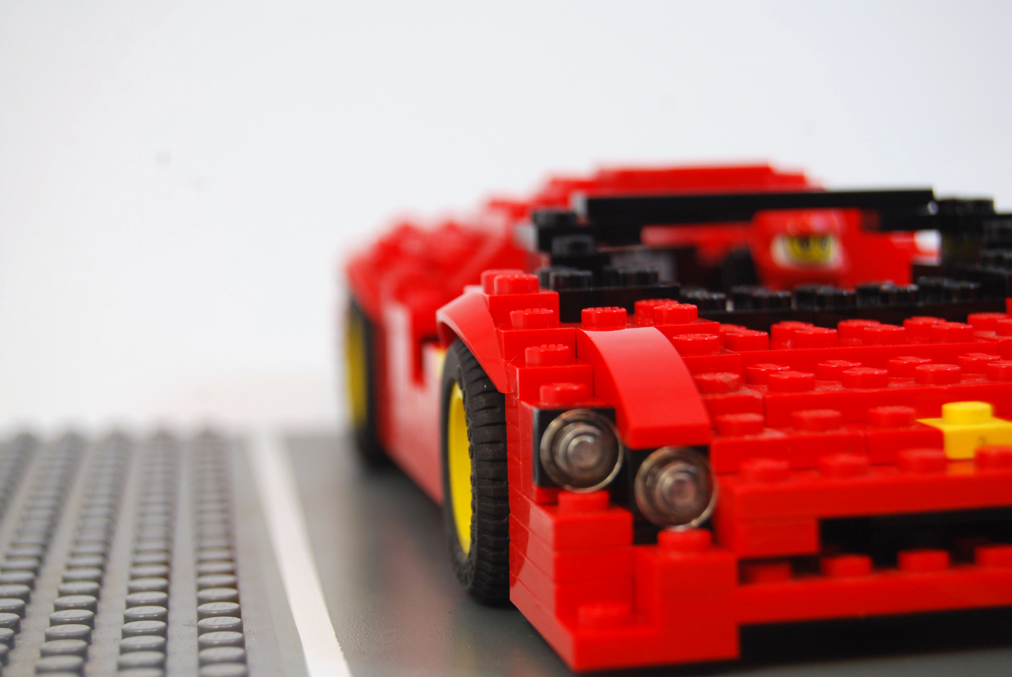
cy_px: 338
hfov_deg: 24.6
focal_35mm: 82
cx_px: 506
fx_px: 2322
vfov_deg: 16.6
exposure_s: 1/60
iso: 200
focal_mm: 55
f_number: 6.3
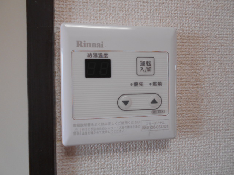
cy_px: 88
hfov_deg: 67.3
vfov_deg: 53.1
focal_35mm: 26
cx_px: 117
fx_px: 176
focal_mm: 4.6
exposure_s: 1/30
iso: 160
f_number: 3.2
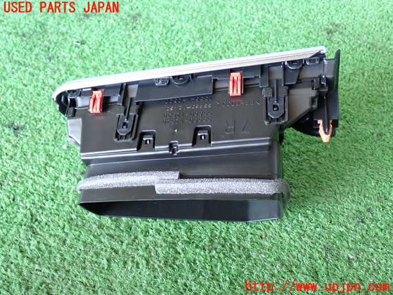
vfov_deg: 35.1
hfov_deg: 45.8
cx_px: 196
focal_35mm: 41
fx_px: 465
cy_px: 148
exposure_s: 1/40
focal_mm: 7.31
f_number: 2.8
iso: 500
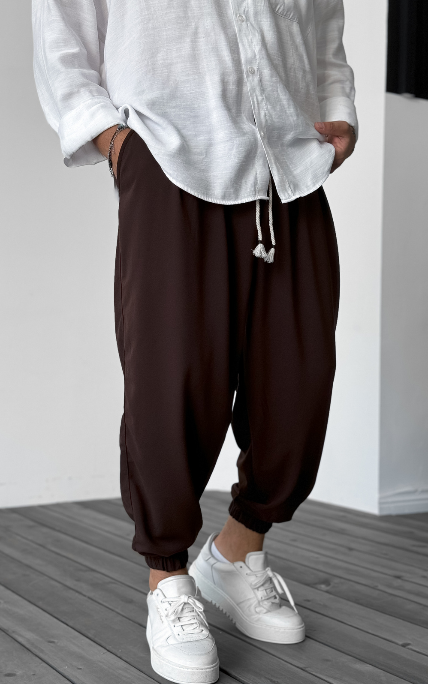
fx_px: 951
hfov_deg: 25.4
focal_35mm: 51
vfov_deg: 39.6
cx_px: 219
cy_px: 342
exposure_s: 1/160
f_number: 1.8
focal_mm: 6.76
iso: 80
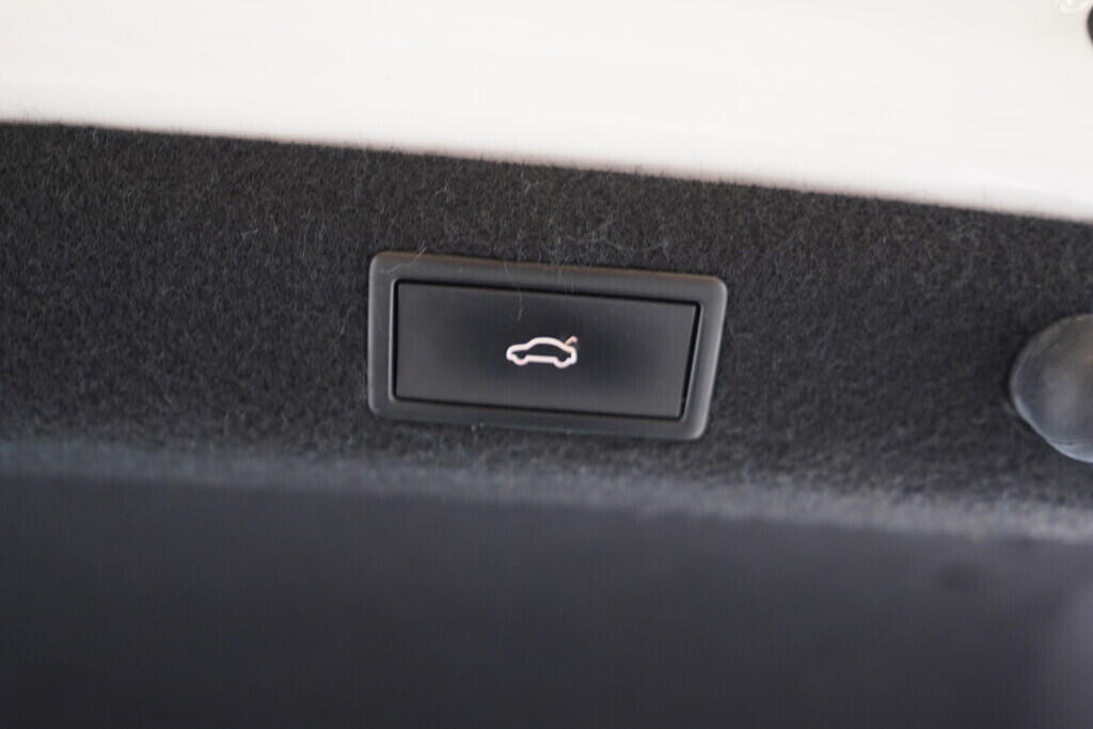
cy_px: 364
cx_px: 546
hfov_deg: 53.1
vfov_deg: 36.9
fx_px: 1093
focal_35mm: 36
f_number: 2.8
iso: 400
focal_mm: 24
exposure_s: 1/40
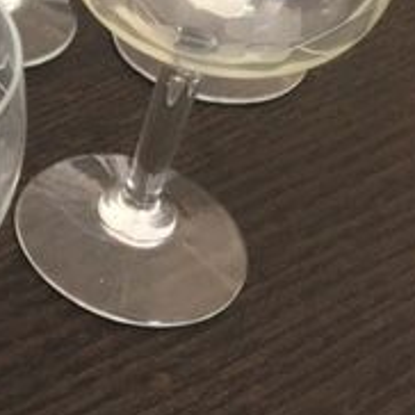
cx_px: -283
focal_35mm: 90
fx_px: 1221
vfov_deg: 18.9
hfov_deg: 16.7
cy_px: 27
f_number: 2.2
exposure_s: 1/33
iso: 64
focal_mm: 4.15
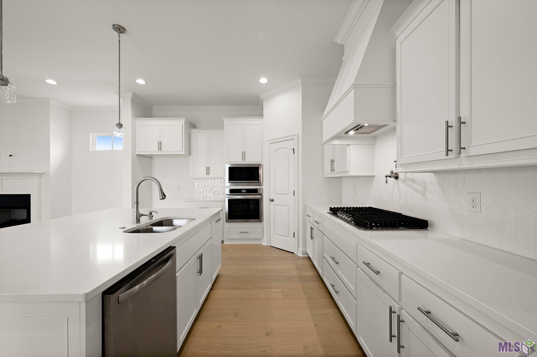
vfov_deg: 81.1
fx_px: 209
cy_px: 178
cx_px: 268
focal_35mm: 14
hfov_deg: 104.3
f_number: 10
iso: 200
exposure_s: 1/5
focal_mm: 14
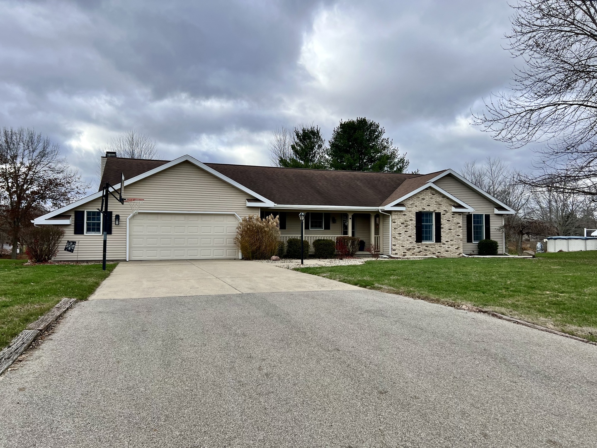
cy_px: 224
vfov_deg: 53.1
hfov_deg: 67.3
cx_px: 298
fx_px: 448
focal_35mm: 26
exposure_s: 1/2457
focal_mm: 5.7
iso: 50
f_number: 1.5
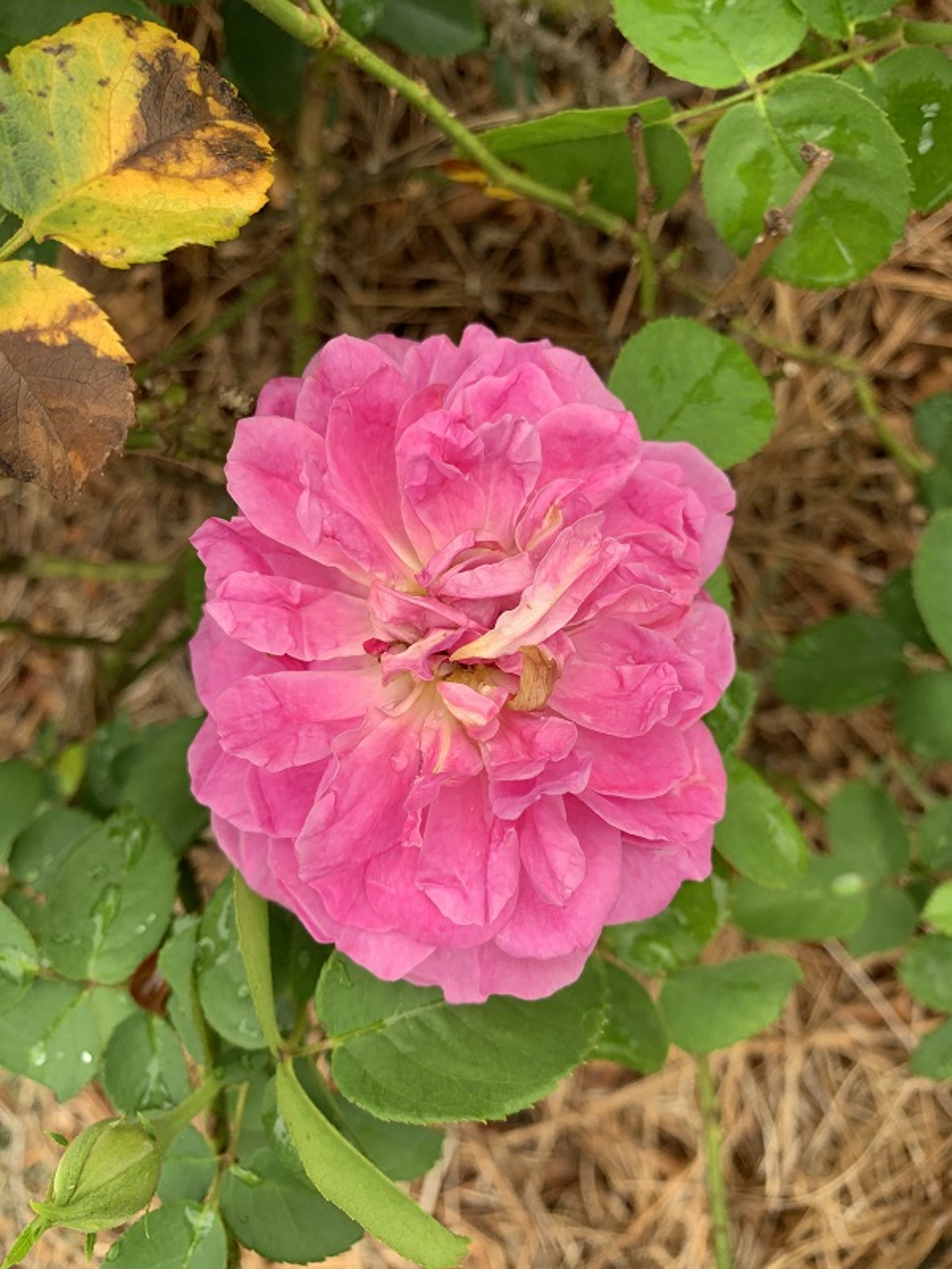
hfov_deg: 53.1
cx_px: 476
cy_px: 634
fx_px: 953
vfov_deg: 67.3
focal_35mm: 26
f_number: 1.8
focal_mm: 4.25
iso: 25
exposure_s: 1/265
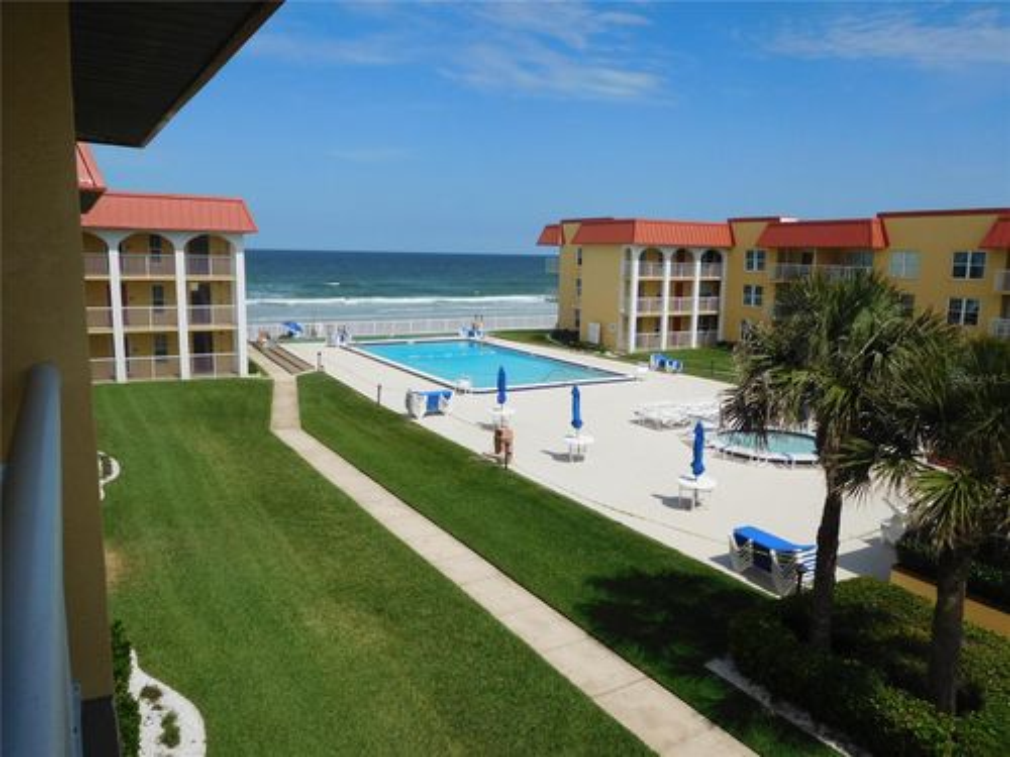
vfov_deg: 54.9
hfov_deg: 69.4
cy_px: 378
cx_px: 505
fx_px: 729
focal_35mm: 25
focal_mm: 4.5
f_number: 6.8
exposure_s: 1/800
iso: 125
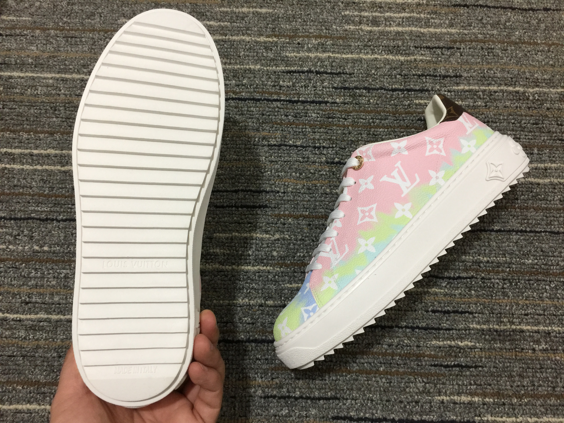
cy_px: 212
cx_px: 282
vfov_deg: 48.2
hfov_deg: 61.7
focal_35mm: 29
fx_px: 472
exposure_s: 1/33
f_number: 2.2
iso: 64
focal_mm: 4.15
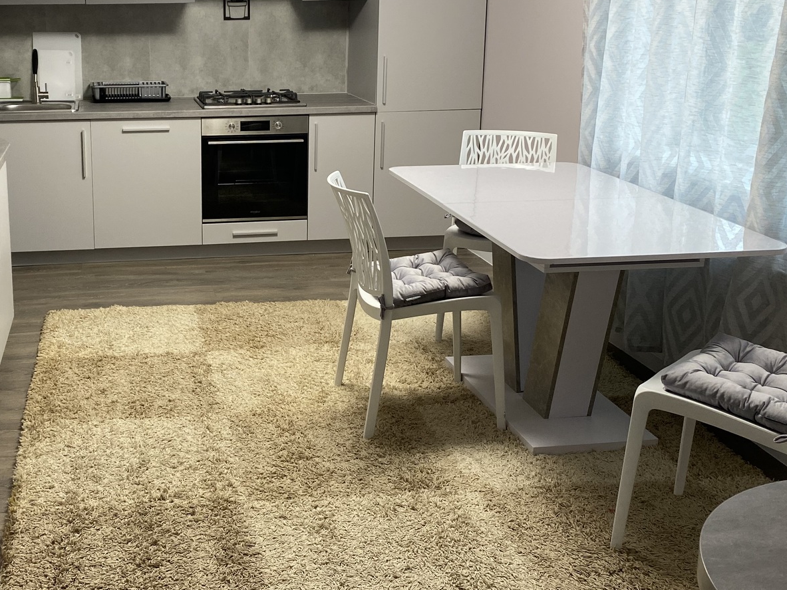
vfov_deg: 32.0
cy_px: 214
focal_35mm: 45
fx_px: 1023
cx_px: 230
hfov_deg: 41.2
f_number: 1.8
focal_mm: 4.25
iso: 100
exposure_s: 1/100
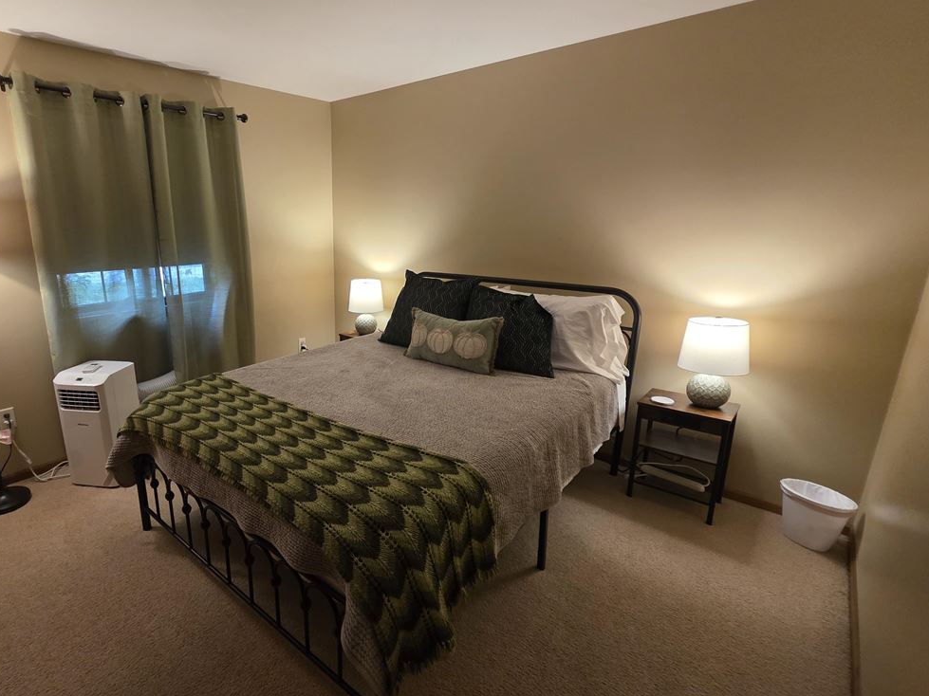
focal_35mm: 17
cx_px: 351
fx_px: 456
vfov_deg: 74.7
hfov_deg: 89.3
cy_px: 349
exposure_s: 1/60
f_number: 1.9
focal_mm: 2.2
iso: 500
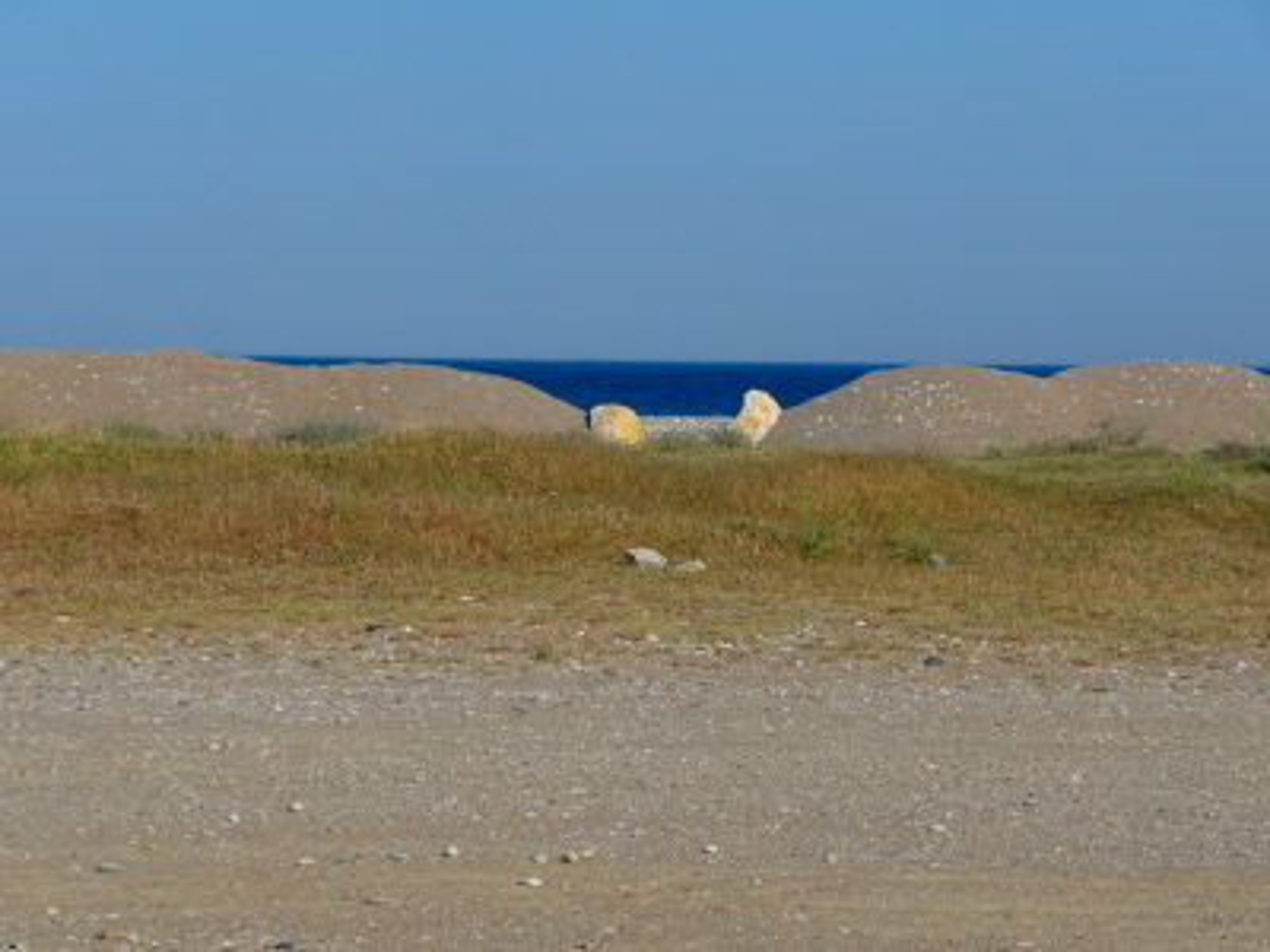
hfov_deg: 15.4
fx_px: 4696
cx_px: 635
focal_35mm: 128
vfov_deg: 11.6
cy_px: 476
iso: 100
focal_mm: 21.8
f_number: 4.7
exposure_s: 1/1000
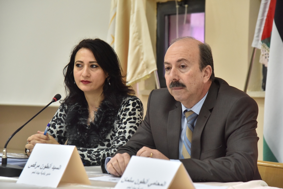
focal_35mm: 120
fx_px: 943
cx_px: 142
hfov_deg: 17.1
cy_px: 94
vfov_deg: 11.4
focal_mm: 120
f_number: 5.6
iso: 2500
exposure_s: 1/125
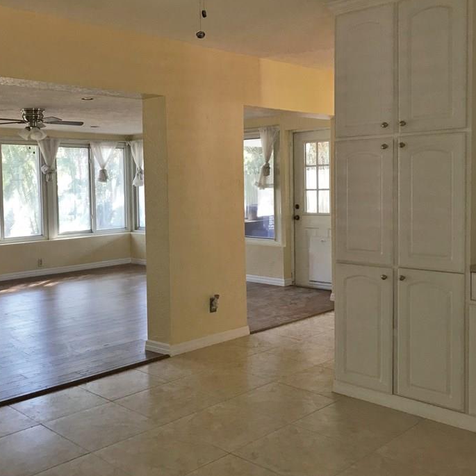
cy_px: 219
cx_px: 180
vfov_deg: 44.9
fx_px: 576
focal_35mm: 37
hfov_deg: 44.6
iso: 40
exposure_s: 1/17
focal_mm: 3.99
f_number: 1.8
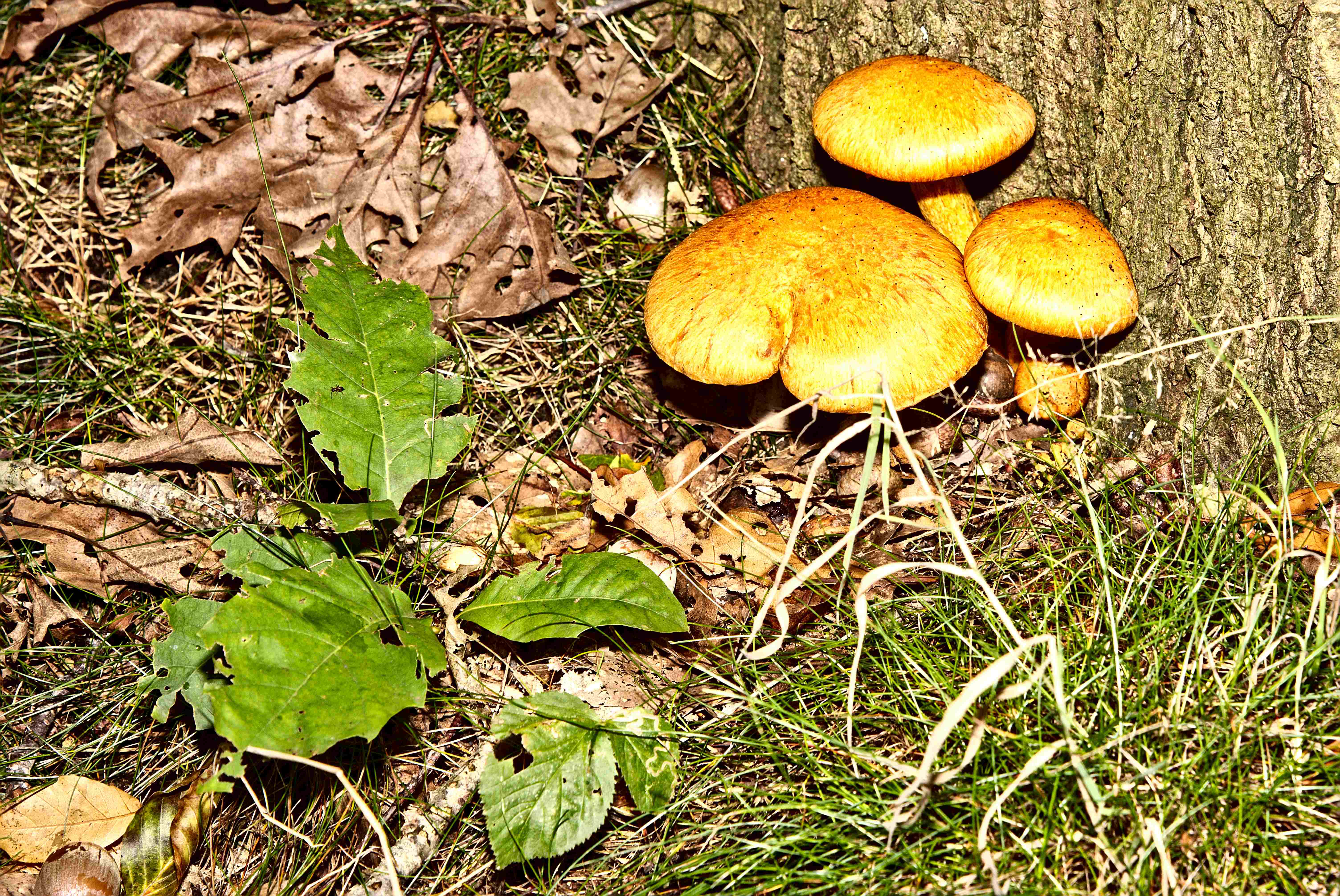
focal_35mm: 85
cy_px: 448
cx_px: 670
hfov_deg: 23.9
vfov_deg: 16.1
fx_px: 3166
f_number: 10
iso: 200
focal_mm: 85
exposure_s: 1/60
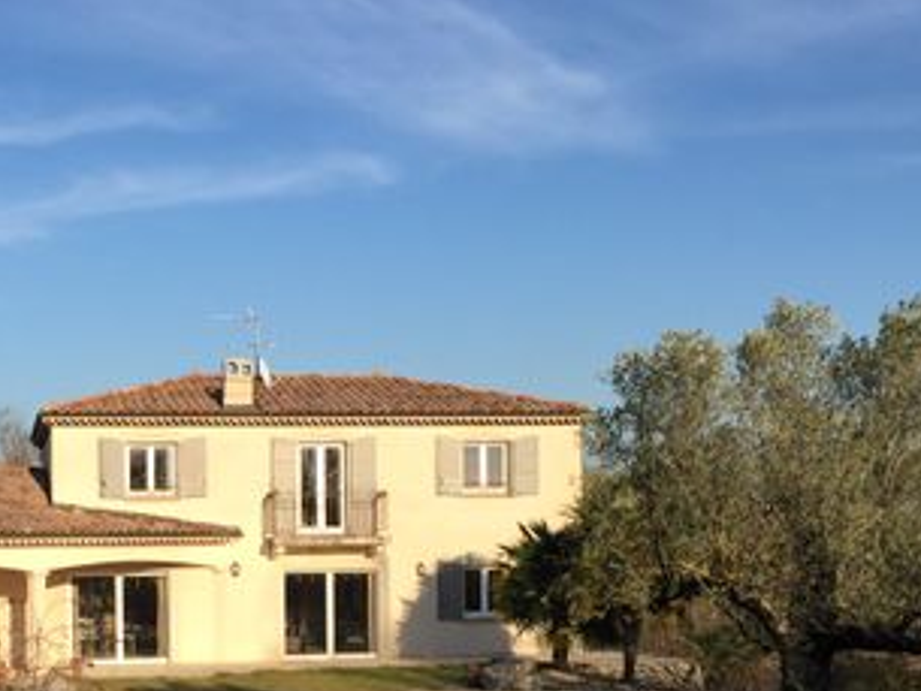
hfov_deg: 33.0
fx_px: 1517
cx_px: 214
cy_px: 573
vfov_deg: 25.2
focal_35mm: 57
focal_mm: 4.15
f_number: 2.2
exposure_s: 1/1721
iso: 32
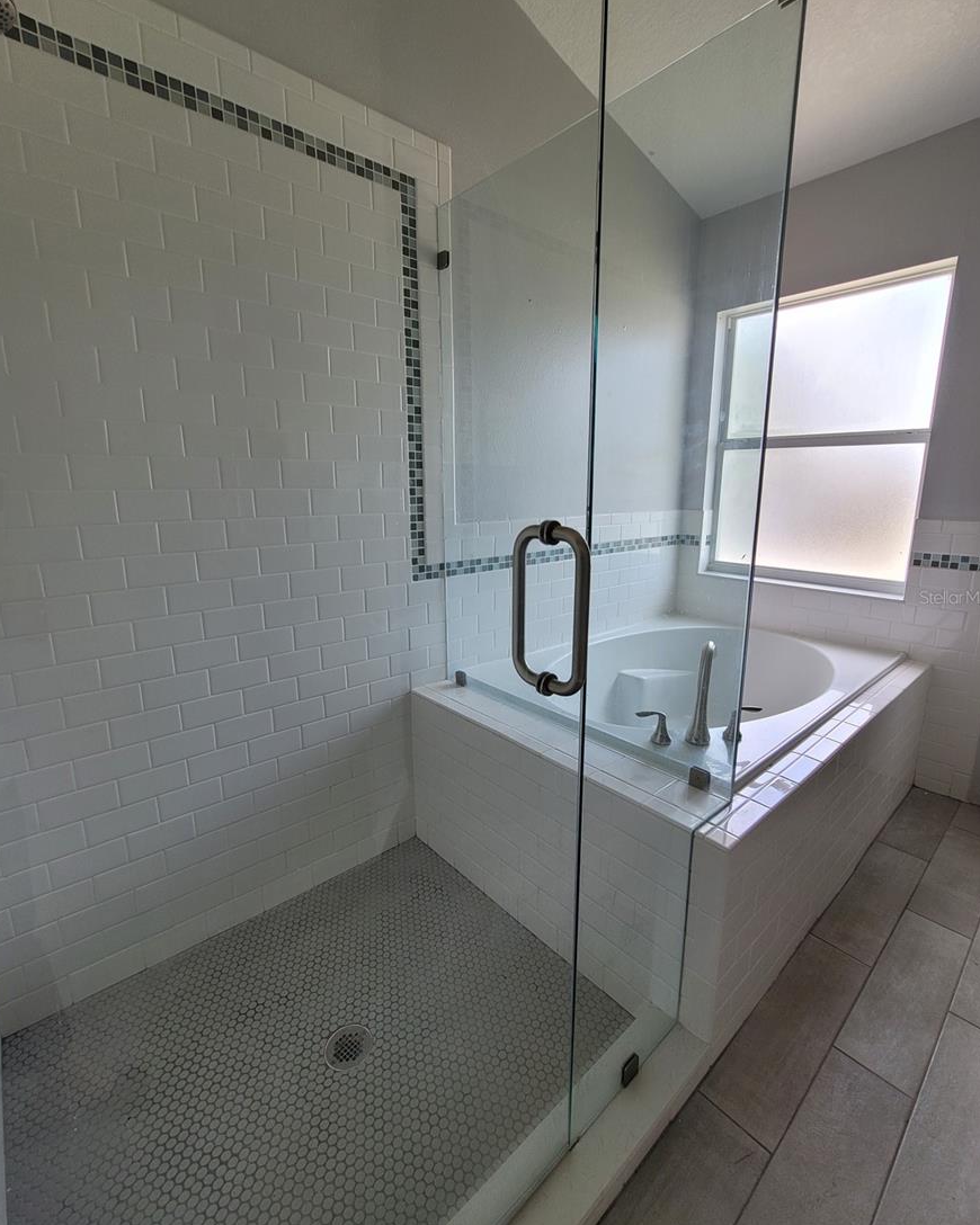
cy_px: 597
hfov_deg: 88.0
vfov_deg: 100.7
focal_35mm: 14
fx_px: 508
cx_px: 492
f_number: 2.2
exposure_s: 1/132
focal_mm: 2.2
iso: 64
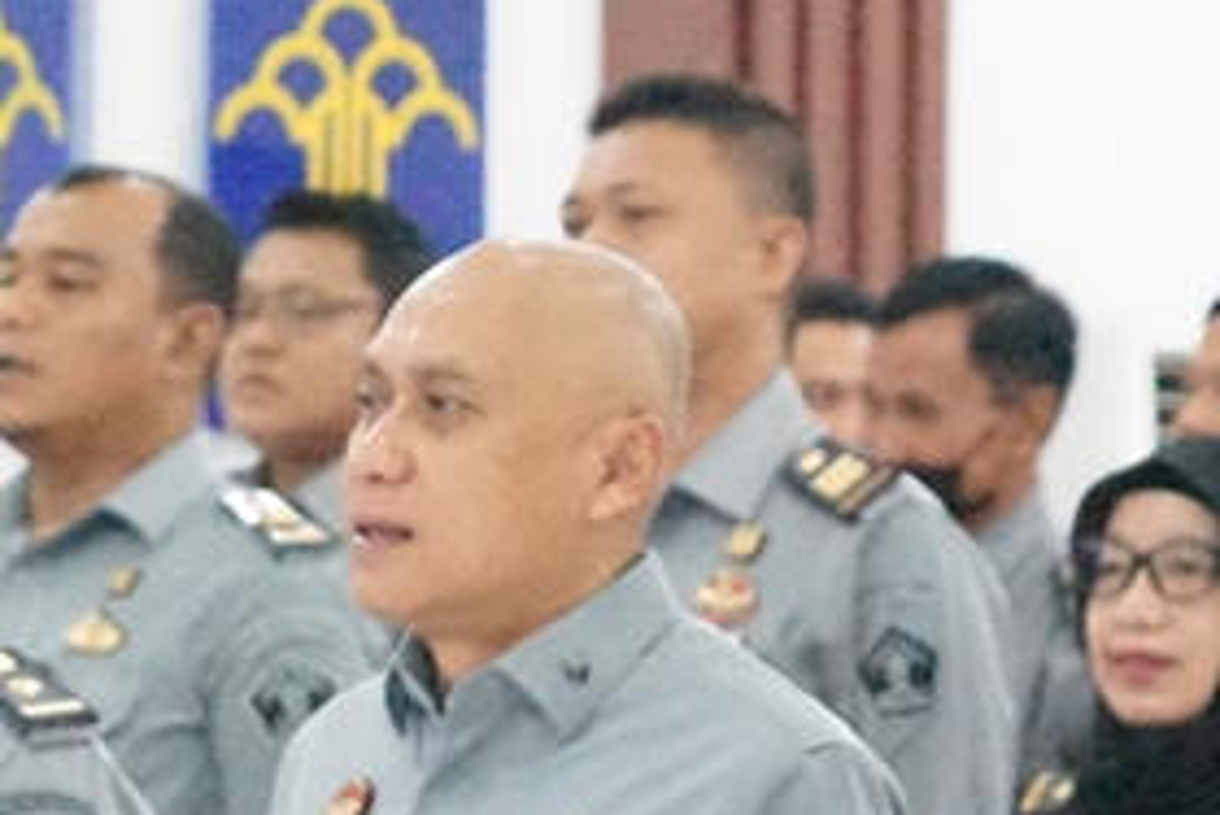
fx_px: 13392
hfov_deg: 5.2
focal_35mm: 395
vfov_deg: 3.5
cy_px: 996
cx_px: -174
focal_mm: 108
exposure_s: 1/125
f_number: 6.3
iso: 25600
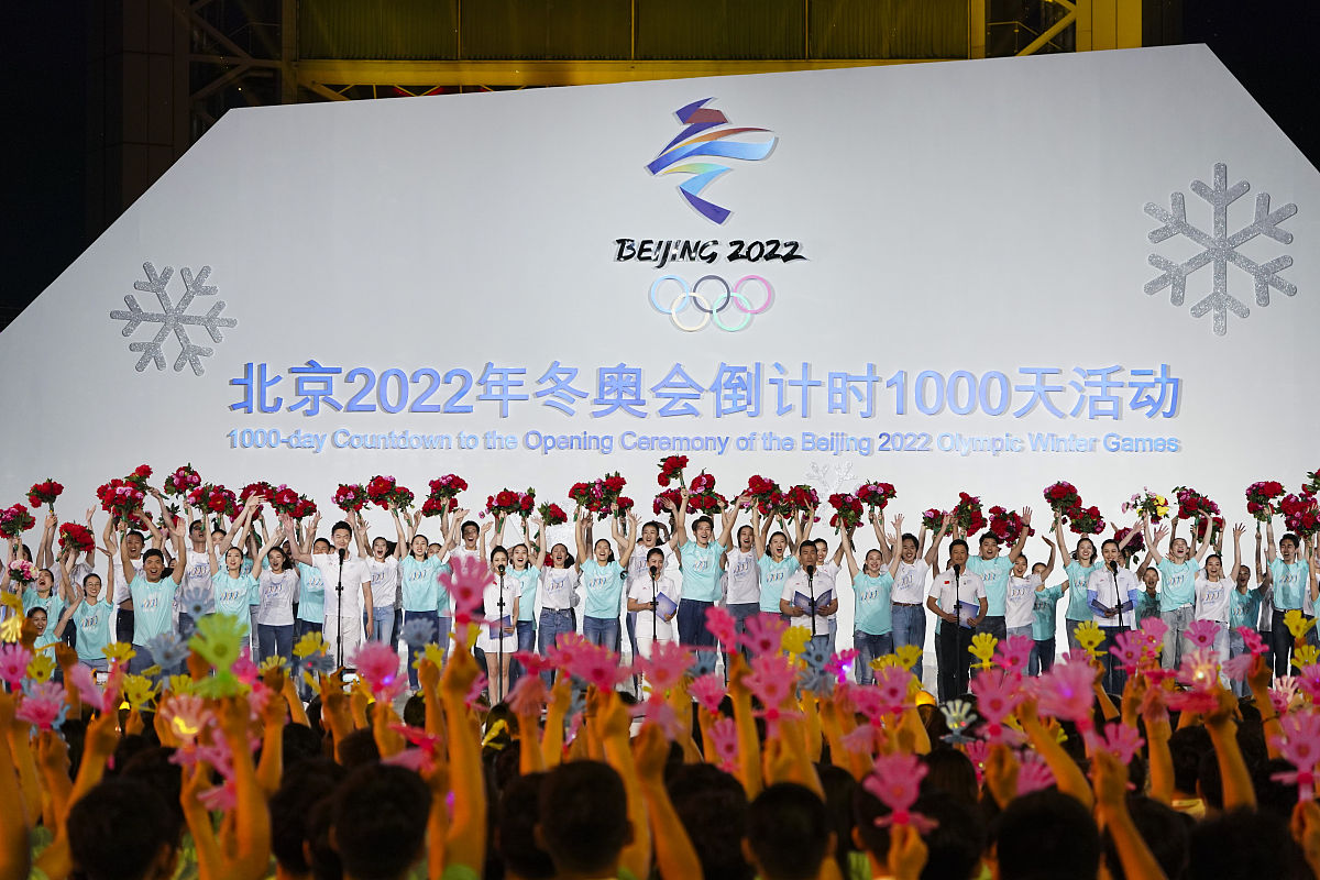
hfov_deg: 20.4
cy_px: 440
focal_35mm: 100
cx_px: 660
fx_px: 3666
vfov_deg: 13.7
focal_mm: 100
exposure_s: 1/320
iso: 2500
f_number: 5.6
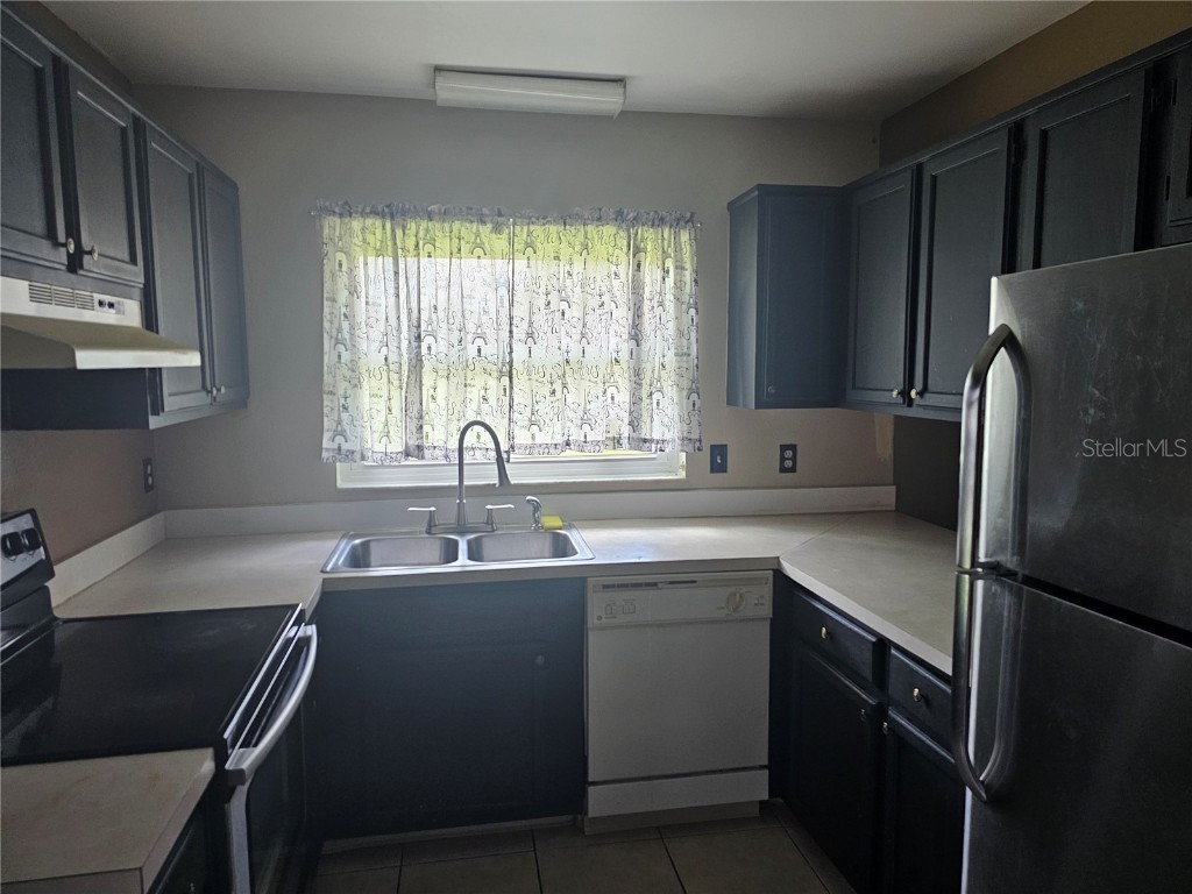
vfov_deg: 58.9
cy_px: 447
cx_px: 596
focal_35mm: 23
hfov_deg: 73.9
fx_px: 792
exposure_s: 1/120
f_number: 1.7
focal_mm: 6.3
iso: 320
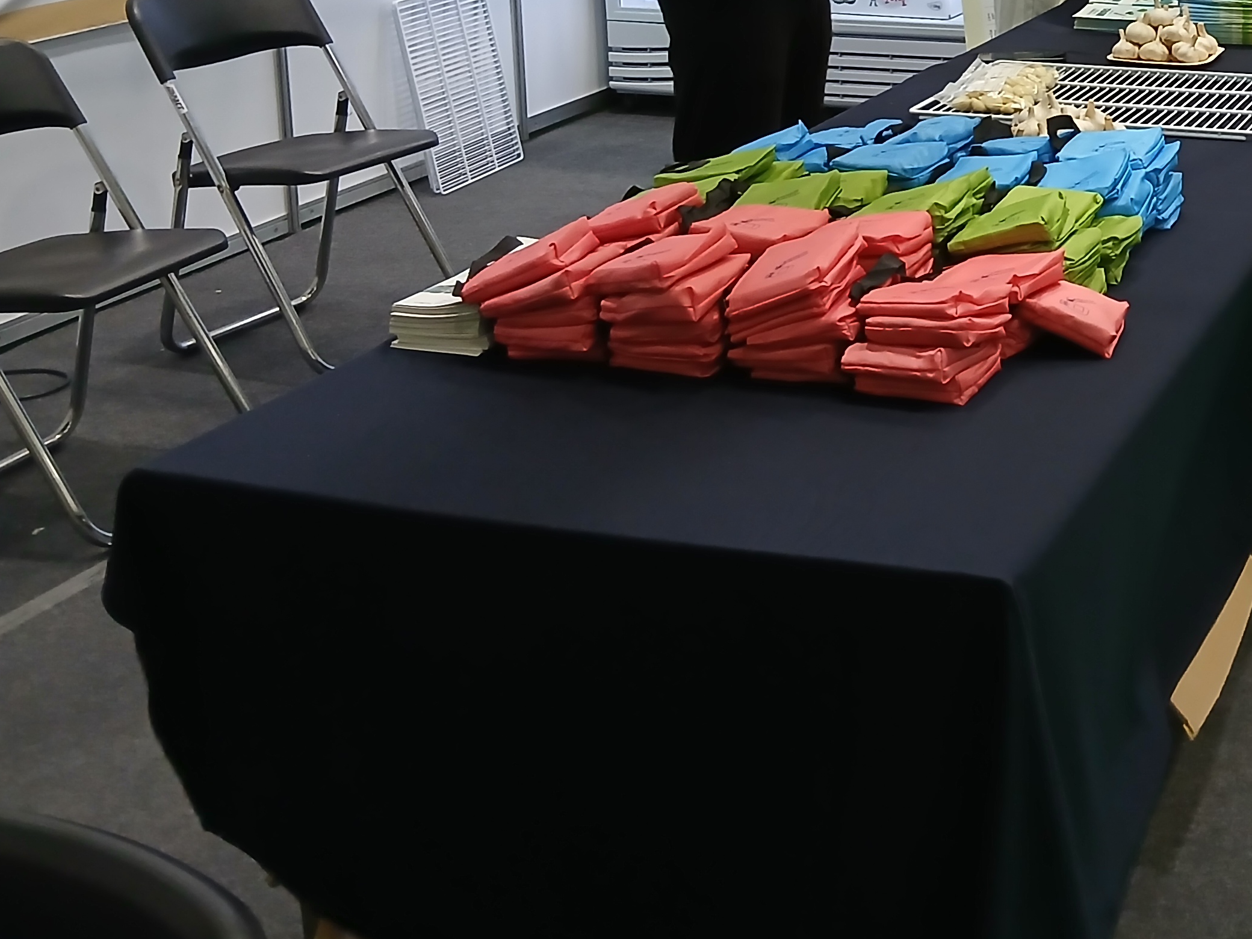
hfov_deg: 35.0
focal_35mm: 51
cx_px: 1162
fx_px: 1845
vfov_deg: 27.2
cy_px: 43
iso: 320
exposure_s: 1/60
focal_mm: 3.98
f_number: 1.8
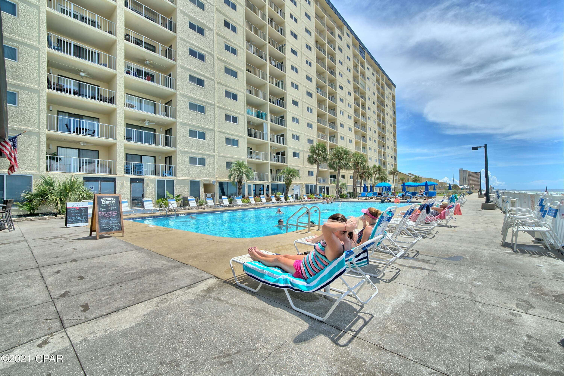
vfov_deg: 81.2
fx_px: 219
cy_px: 188
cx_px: 282
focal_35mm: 14
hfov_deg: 104.2
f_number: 11
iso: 200
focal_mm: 14
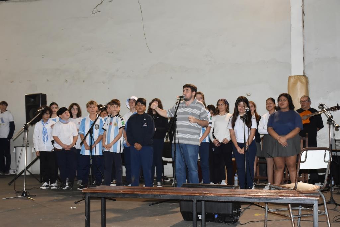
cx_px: 170
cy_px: 114
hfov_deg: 38.9
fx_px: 482
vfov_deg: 26.5
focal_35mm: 51
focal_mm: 34
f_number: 5.6
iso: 1600
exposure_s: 1/60
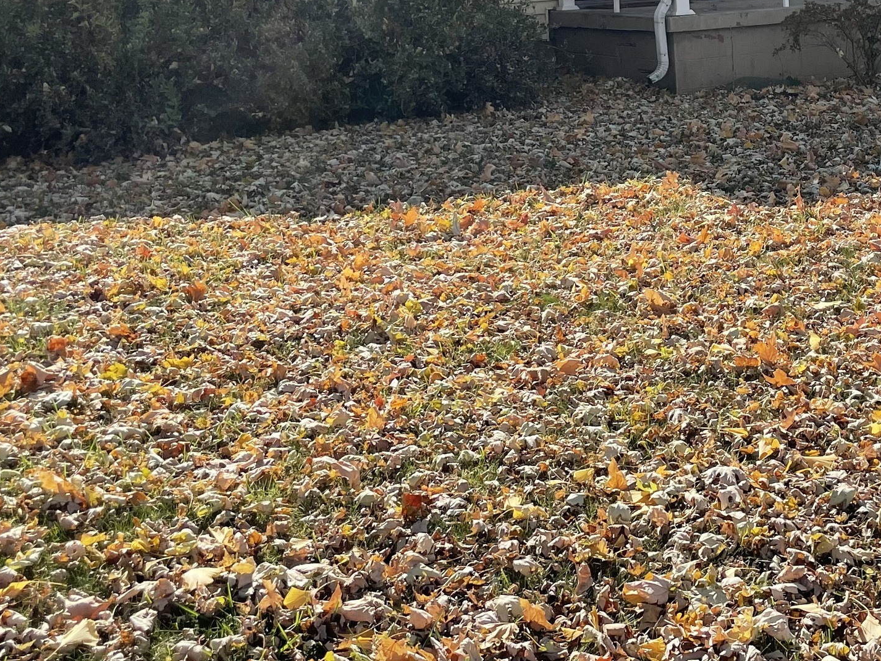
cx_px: 704
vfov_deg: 25.1
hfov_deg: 33.4
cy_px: 32
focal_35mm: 56
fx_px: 1425
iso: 32
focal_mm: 4.2
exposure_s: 1/1984
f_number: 1.6
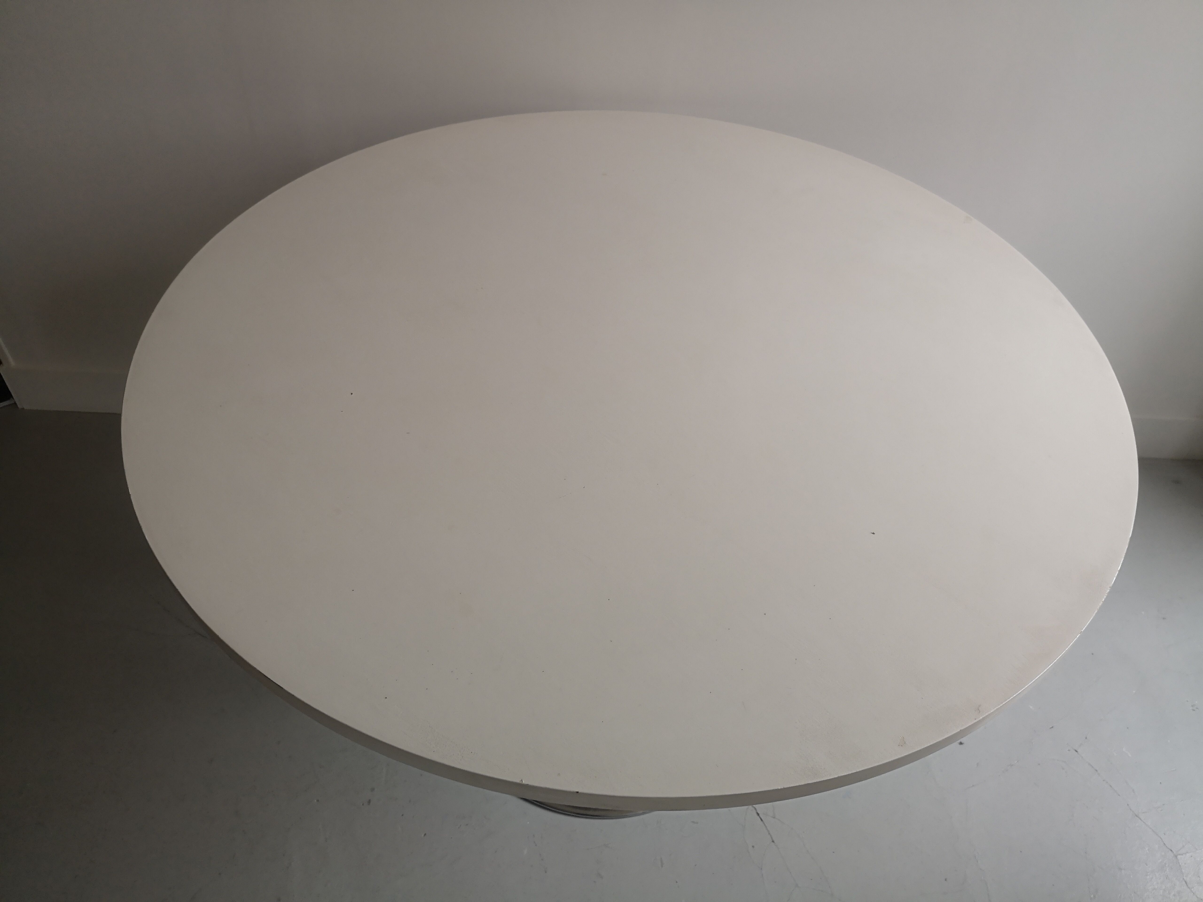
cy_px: 451
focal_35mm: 27
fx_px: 938
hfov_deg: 65.3
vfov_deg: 51.4
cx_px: 602
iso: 80
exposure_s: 1/100
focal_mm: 3.95
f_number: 1.8
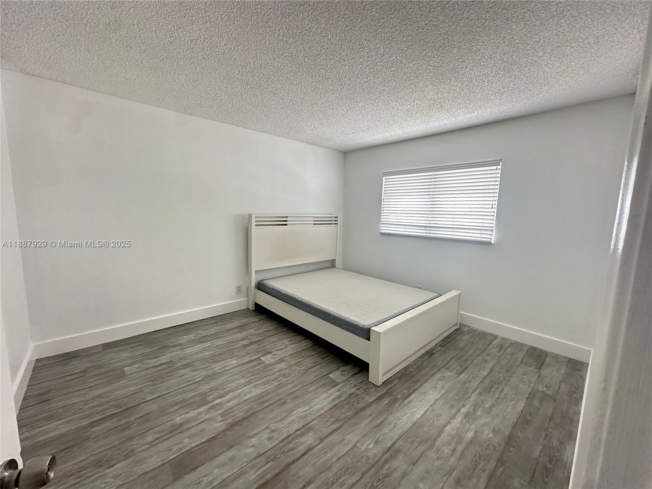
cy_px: 244
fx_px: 264
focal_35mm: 14
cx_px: 326
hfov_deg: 102.1
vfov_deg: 85.7
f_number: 2.2
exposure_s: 1/90
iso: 320
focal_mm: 2.22
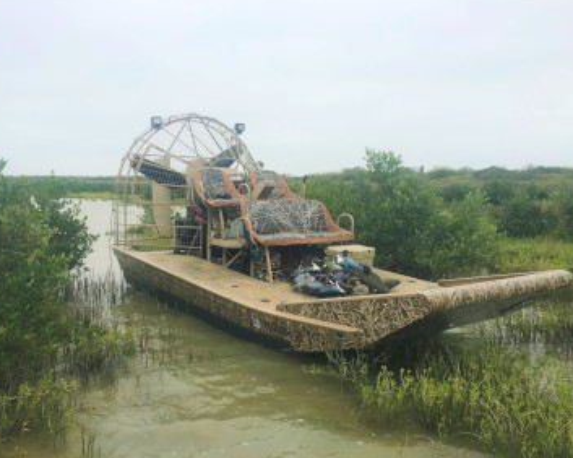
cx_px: 274
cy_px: 234
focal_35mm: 31
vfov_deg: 47.1
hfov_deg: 57.2
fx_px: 525
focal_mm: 3.99
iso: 20
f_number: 1.8
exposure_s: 1/544
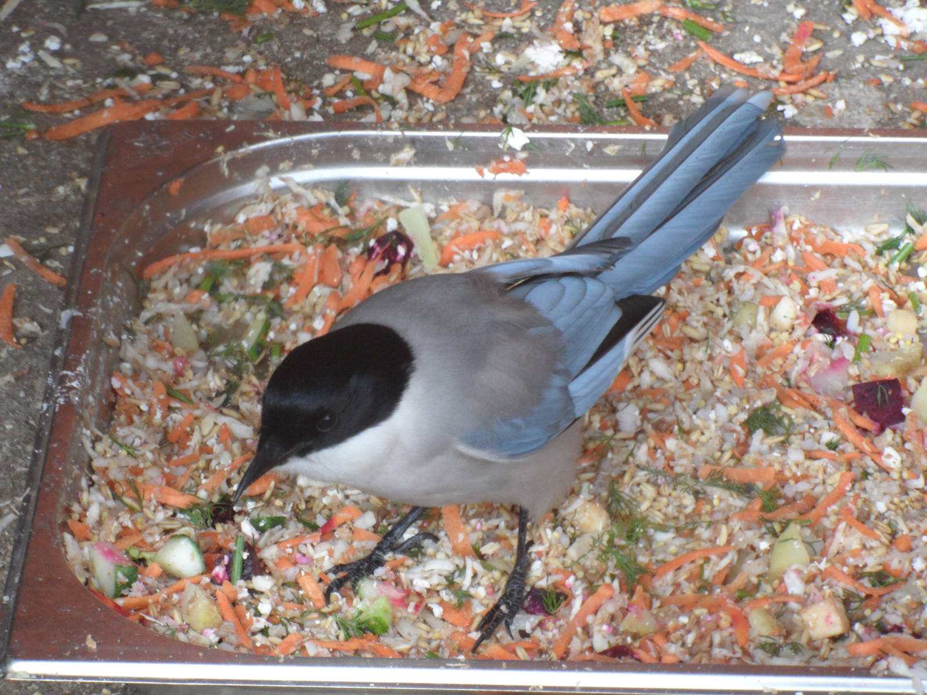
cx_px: 464
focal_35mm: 360
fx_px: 9641
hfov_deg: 5.5
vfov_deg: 4.1
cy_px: 348
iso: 200
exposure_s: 1/45
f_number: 5.8
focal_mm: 58.5
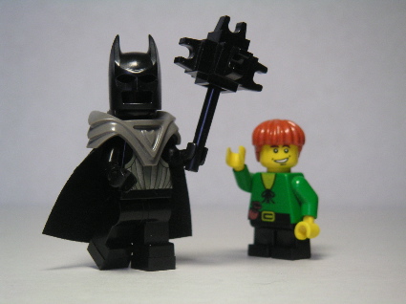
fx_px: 1137
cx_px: 203
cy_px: 152
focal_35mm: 97
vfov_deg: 15.2
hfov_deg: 20.3
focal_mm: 15
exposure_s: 1/90
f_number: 3.5
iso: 100
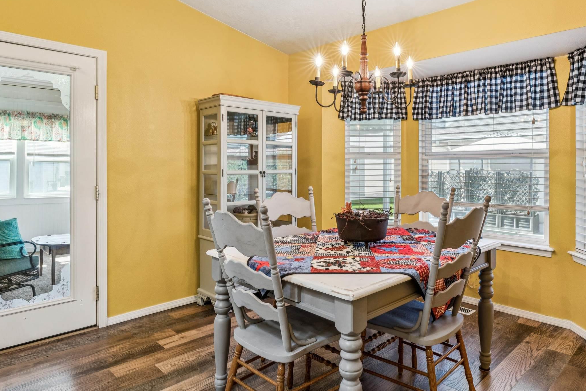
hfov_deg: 72.9
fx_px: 393
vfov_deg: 52.6
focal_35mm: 24
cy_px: 166
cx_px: 341
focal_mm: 16.1
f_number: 13
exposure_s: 1/8
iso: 400
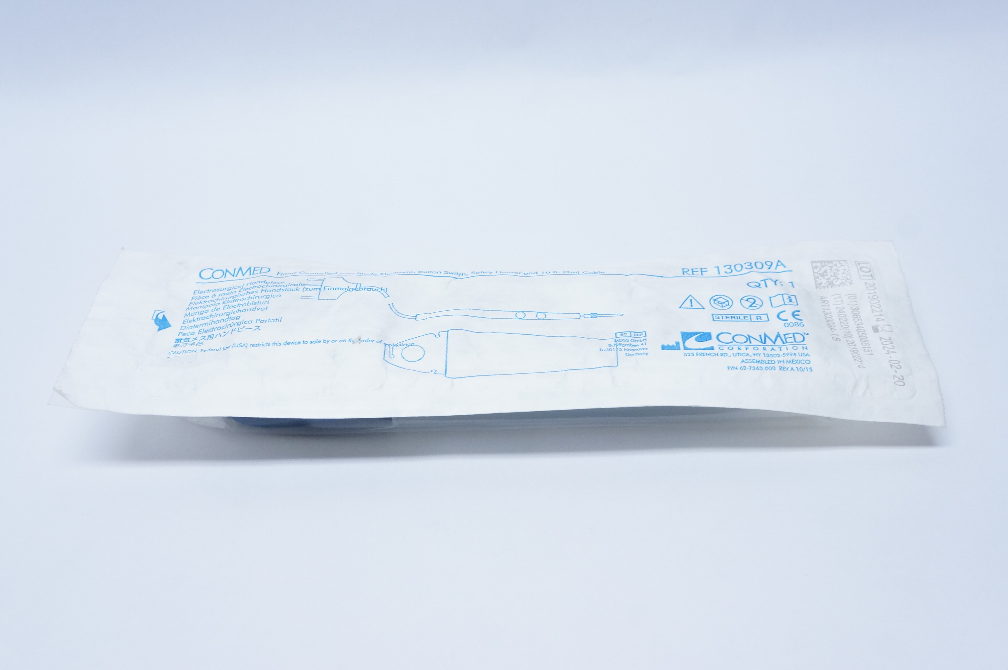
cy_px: 335
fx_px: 1133
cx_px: 504
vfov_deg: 32.9
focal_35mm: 40
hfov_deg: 48.0
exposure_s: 1/60
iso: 800
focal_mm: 27
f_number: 6.3
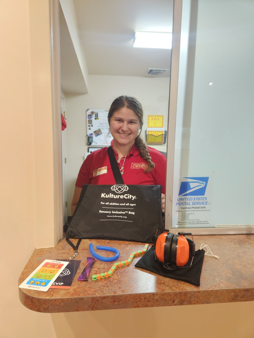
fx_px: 225
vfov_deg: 73.9
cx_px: 127
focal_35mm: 23
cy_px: 169
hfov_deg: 58.9
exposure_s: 1/40
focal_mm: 5.4
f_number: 1.8
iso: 250
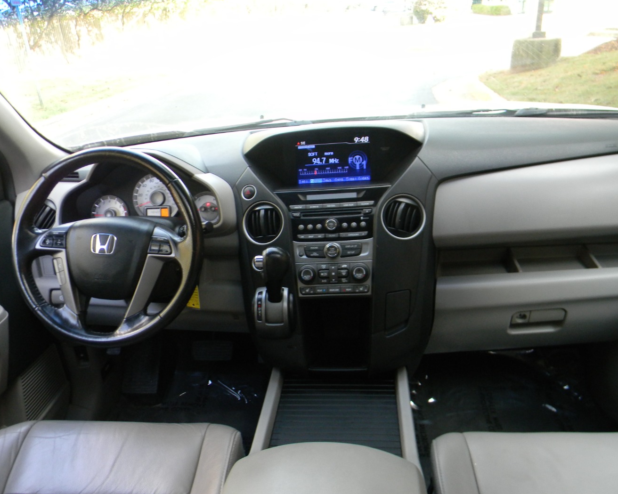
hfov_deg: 58.8
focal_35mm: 30
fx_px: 549
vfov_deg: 48.5
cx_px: 297
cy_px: 250
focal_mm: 5
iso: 200
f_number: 3.5
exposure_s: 1/30
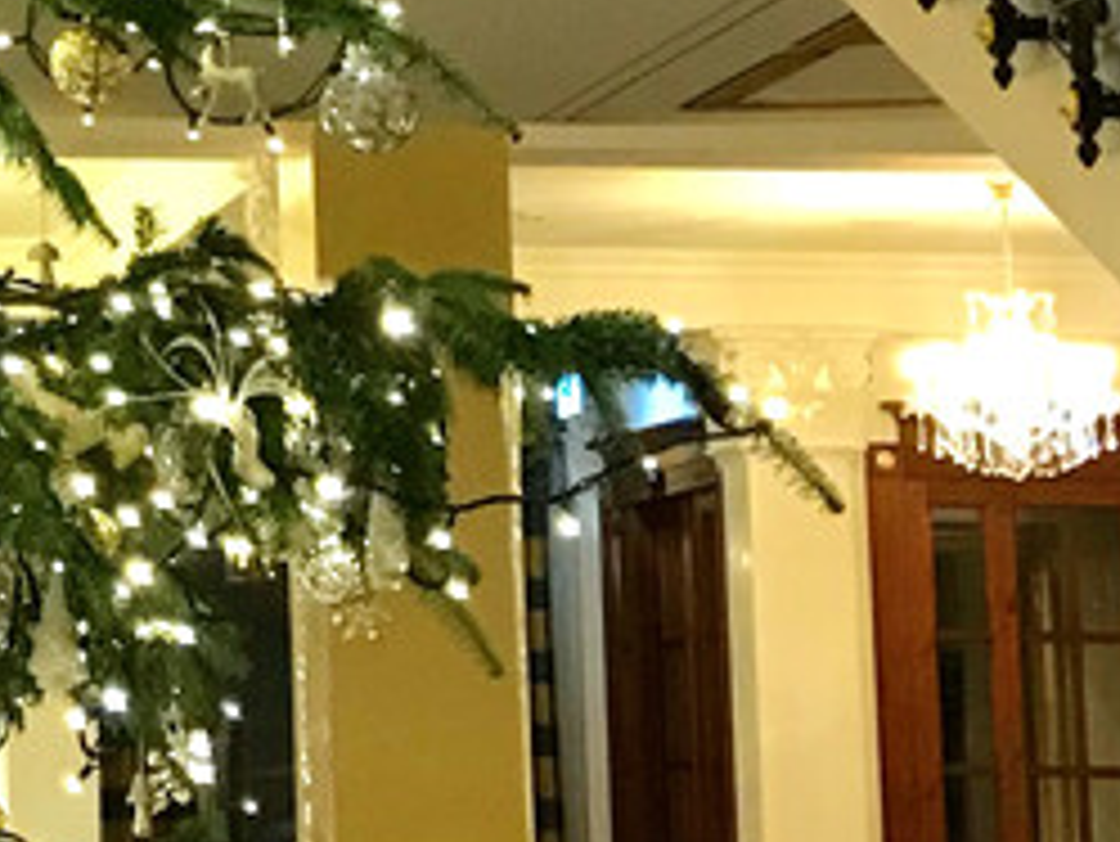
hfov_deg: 12.7
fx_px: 4661
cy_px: -72
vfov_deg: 10.2
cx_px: -742
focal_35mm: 144
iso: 100
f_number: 1.8
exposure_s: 1/13
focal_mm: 3.99
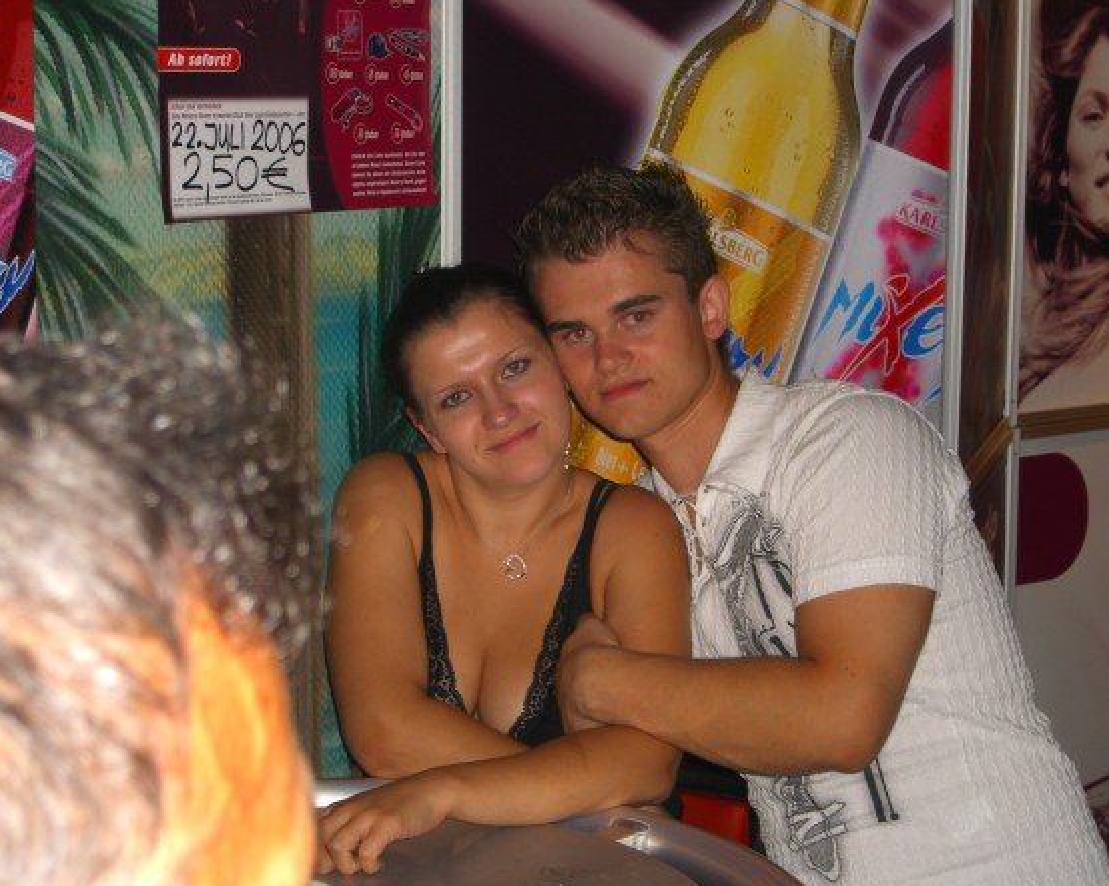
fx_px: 2362
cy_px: 447
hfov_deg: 26.4
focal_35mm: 72
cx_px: 551
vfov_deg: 21.3
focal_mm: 14.2
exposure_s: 1/60
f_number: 4
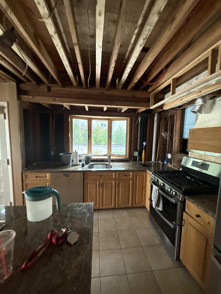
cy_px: 147
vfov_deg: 102.1
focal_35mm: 14
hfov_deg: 85.7
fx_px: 119
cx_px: 110
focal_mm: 2.22
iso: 400
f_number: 2.2
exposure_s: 1/60
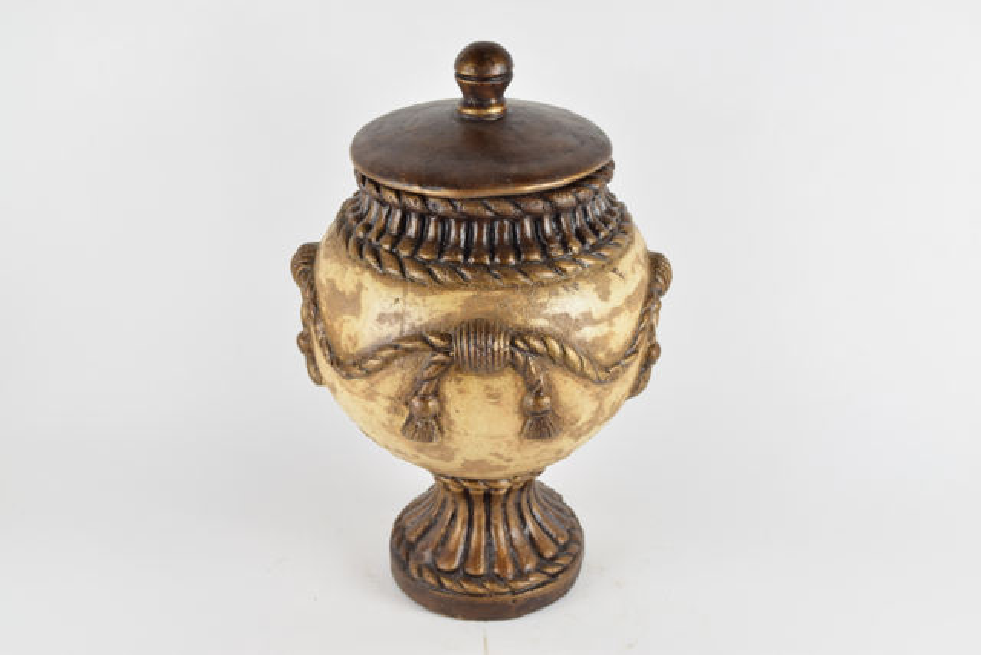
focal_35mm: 57
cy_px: 328
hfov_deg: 35.0
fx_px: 1554
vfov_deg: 23.8
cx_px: 490
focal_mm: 38
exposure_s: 1/125
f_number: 7.1
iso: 400
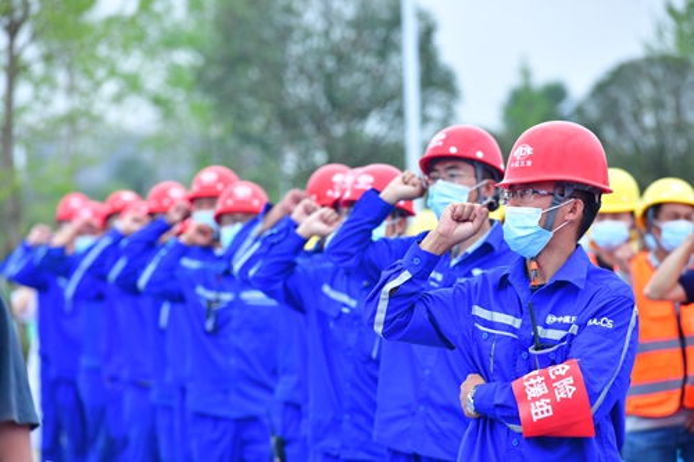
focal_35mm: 200
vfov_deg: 6.9
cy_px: 231
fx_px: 3854
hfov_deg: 10.3
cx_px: 347
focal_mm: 200
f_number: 6.3
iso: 800
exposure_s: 1/250
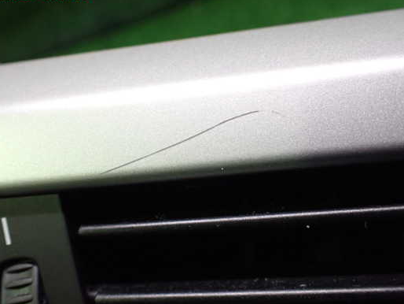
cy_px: 161
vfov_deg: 40.7
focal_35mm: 35
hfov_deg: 52.5
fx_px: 409
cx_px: 179
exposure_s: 1/80
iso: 800
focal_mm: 5.4
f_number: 2.3
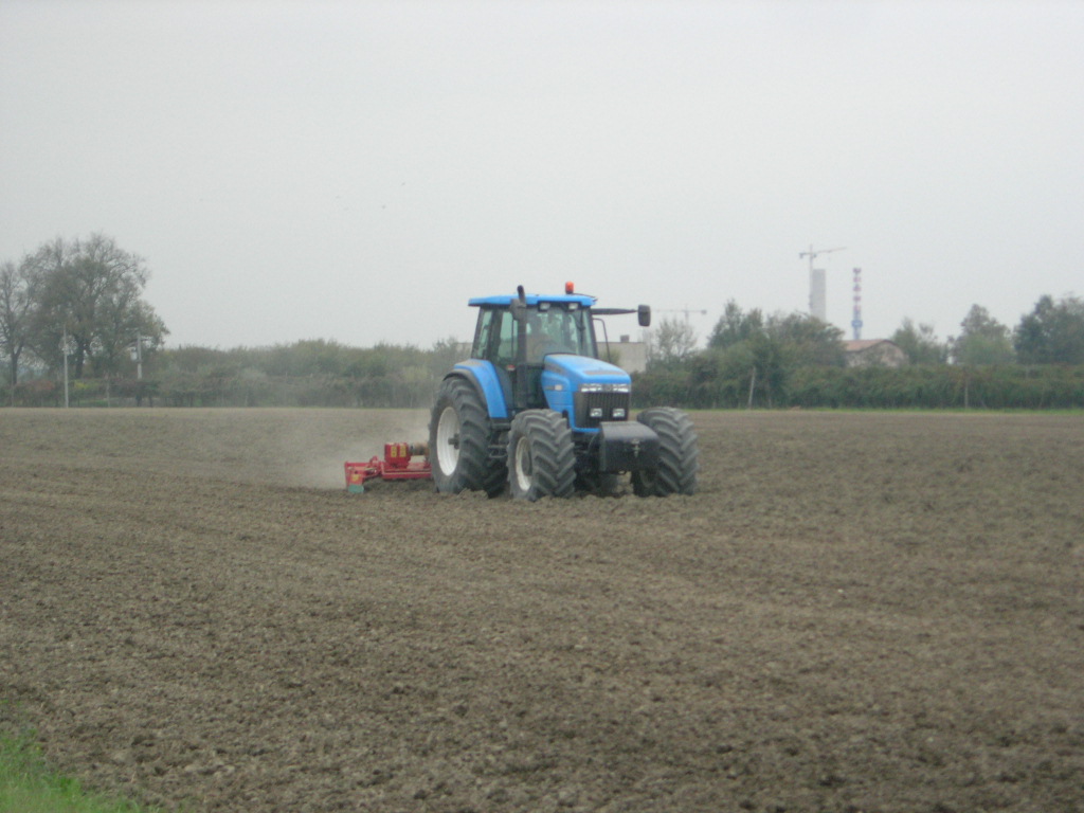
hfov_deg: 17.4
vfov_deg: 13.1
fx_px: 3539
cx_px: 542
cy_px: 406
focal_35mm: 113
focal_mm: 23.4
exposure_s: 1/120
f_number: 4.9
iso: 162
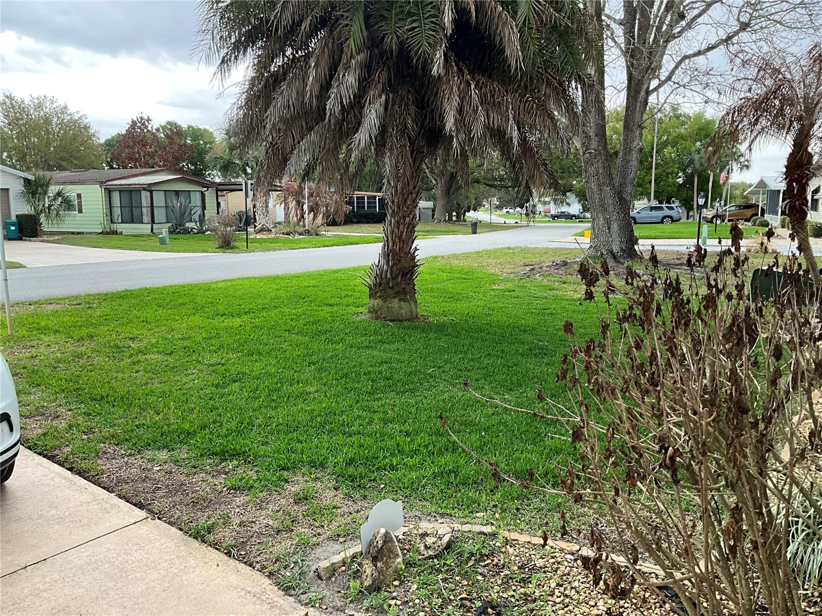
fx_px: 689
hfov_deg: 61.7
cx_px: 411
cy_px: 308
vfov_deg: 48.2
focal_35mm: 29
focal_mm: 3
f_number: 1.8
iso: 40
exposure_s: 1/122
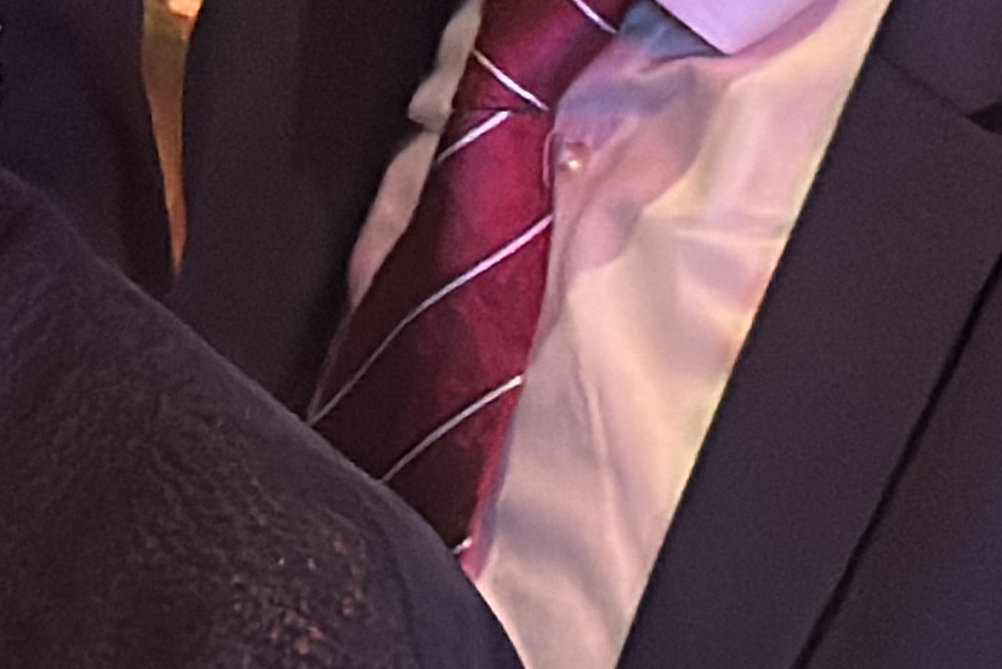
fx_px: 7991
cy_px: -3
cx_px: -1288
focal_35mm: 287
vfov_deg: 4.8
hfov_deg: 6.8
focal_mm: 6.86
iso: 640
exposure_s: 1/33
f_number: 1.78
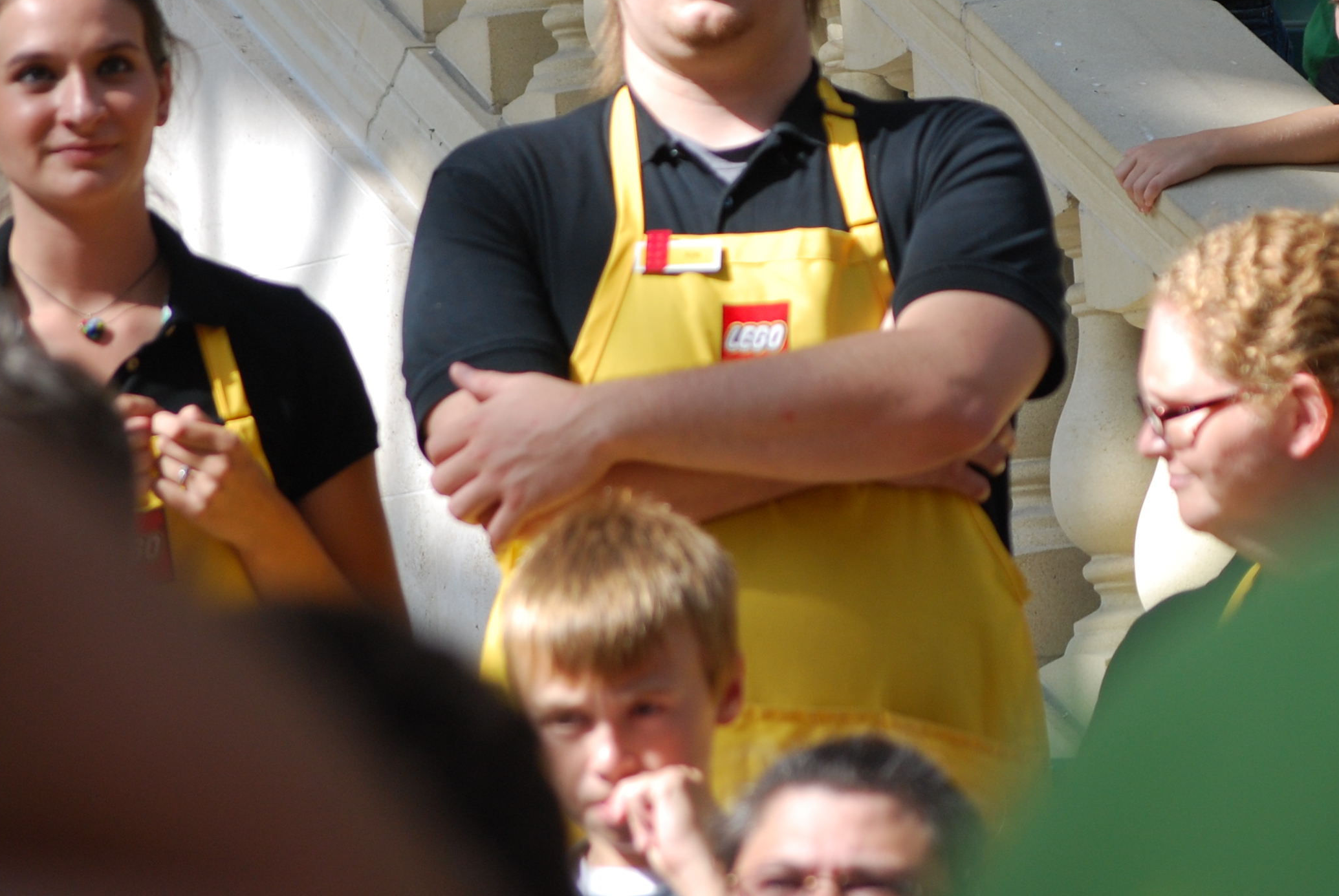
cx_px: 974
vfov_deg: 5.0
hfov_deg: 7.5
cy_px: 162
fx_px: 10241
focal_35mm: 275
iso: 200
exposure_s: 1/320
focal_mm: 98
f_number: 4.5
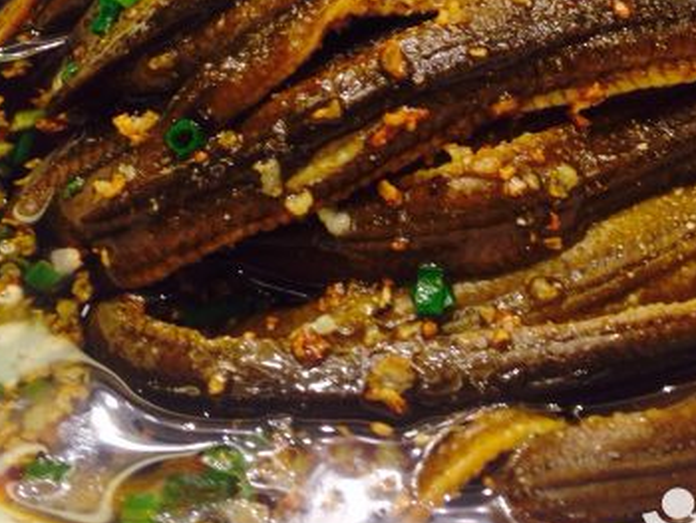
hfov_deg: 29.2
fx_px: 1328
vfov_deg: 22.0
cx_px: 445
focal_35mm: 66
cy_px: 116
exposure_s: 1/20
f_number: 2.4
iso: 80
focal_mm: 4.12
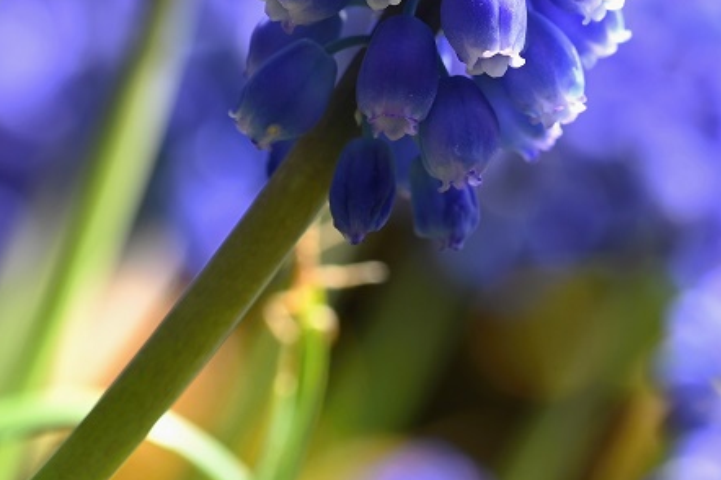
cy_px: 103
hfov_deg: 6.6
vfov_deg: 4.4
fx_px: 6184
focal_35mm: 309
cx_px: 923
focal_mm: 105
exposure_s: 1/100
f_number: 10
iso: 200
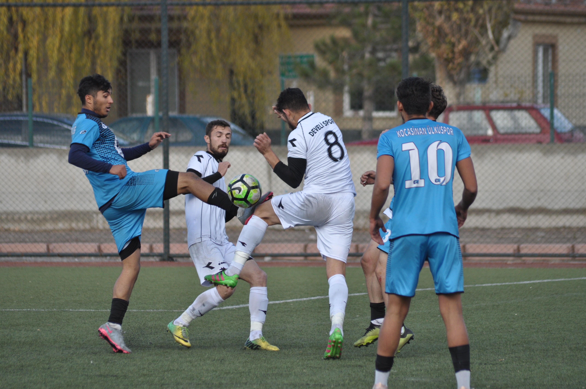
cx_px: 293
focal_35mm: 330
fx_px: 5365
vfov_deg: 4.2
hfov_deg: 6.3
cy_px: 194
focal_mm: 220
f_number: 5
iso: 400
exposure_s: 1/1250
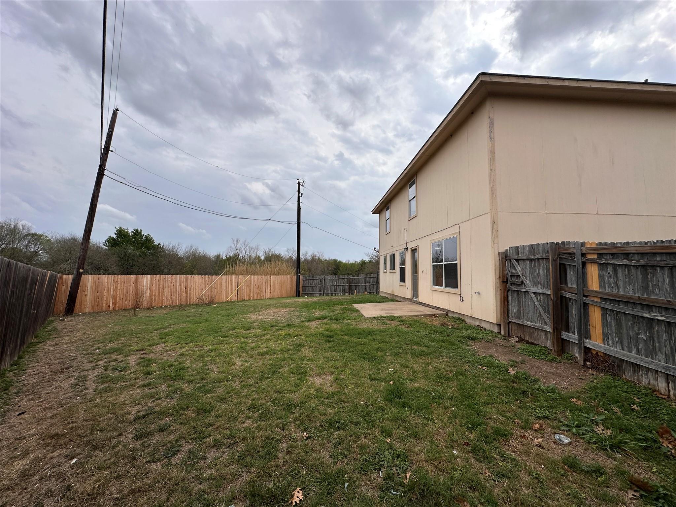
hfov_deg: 102.1
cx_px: 338
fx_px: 273
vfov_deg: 85.7
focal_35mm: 14
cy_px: 254
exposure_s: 1/3300
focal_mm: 2.22
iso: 50
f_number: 2.2
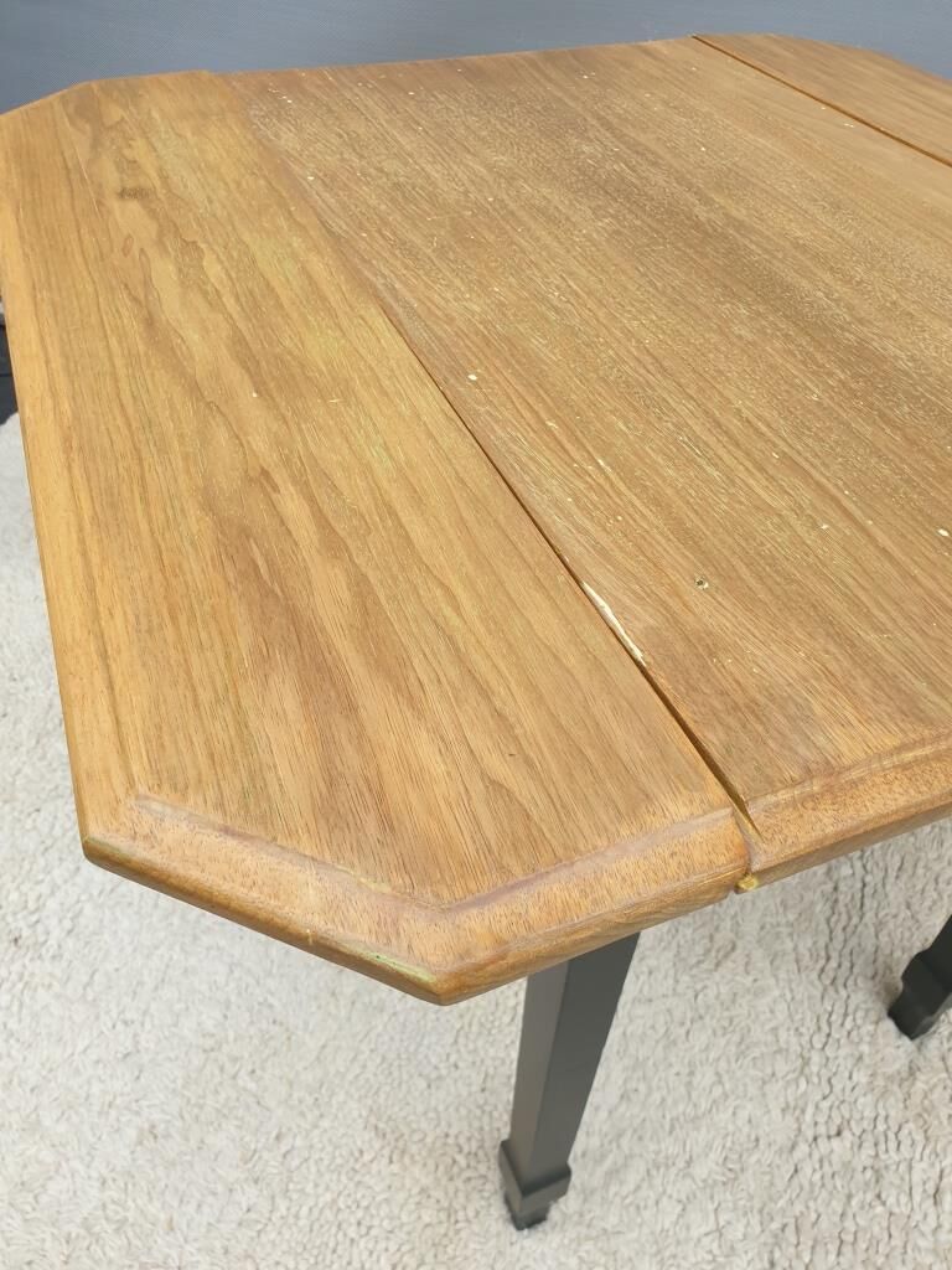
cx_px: 476
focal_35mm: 26
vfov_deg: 67.3
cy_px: 635
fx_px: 953
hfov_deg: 53.1
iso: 100
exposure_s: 1/100
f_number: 2.4
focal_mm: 4.3
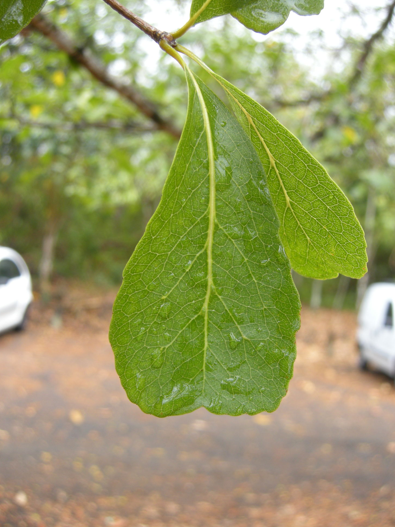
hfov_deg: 39.7
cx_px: 200
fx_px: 548
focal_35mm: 36
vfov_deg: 51.4
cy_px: 258
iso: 64
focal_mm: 7.5
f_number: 3.4
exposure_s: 1/72
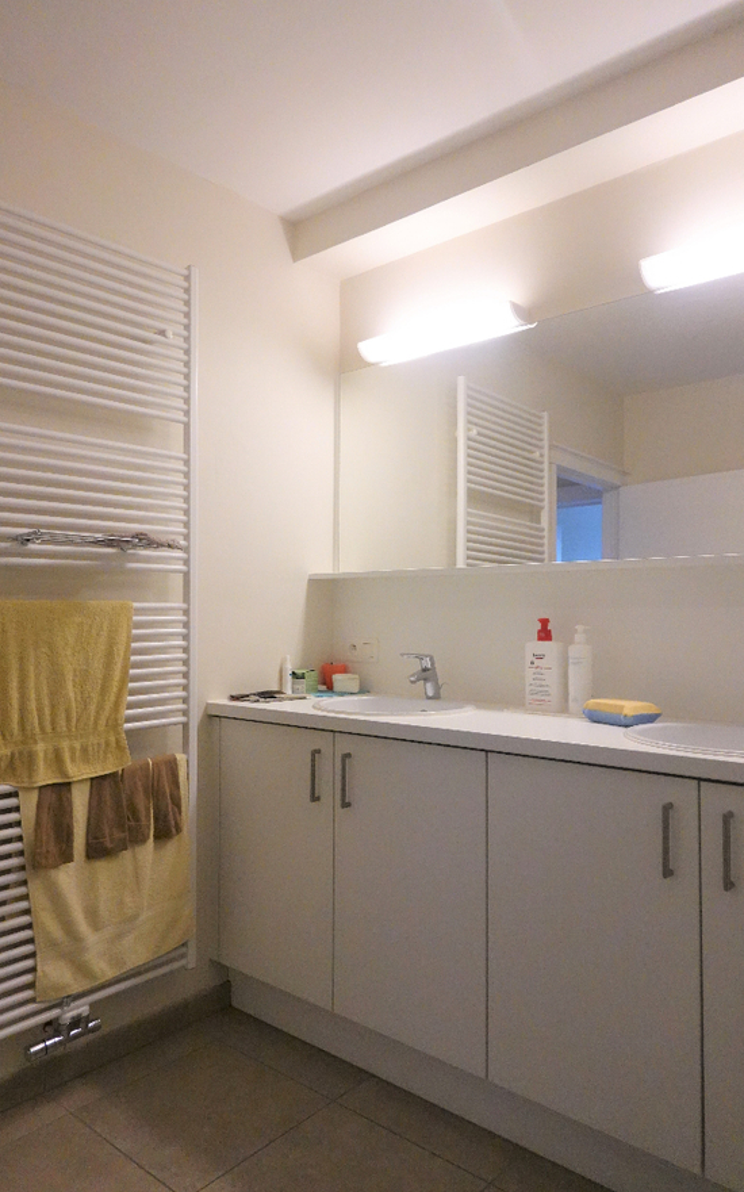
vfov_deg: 72.6
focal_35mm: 25
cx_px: 357
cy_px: 591
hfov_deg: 49.2
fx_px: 812
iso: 2500
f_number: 2.8
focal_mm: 9
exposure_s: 1/500
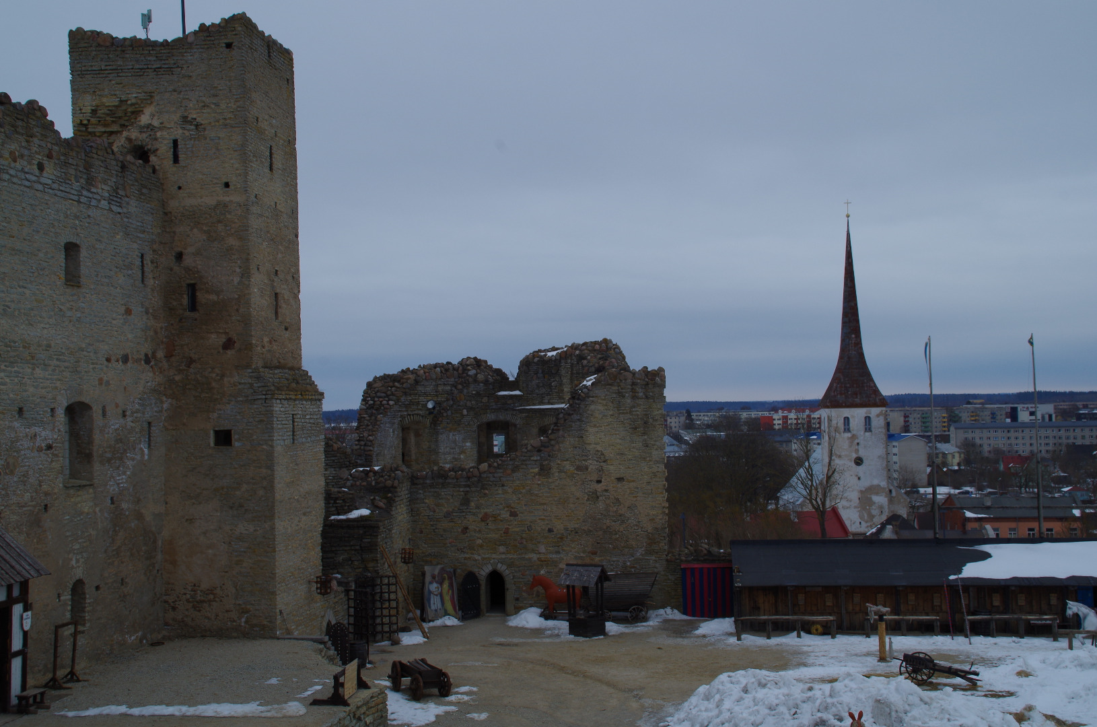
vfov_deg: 31.8
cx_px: 548
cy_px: 364
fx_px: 1277
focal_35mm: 42
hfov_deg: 46.5
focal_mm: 28
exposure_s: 1/125
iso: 100
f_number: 11
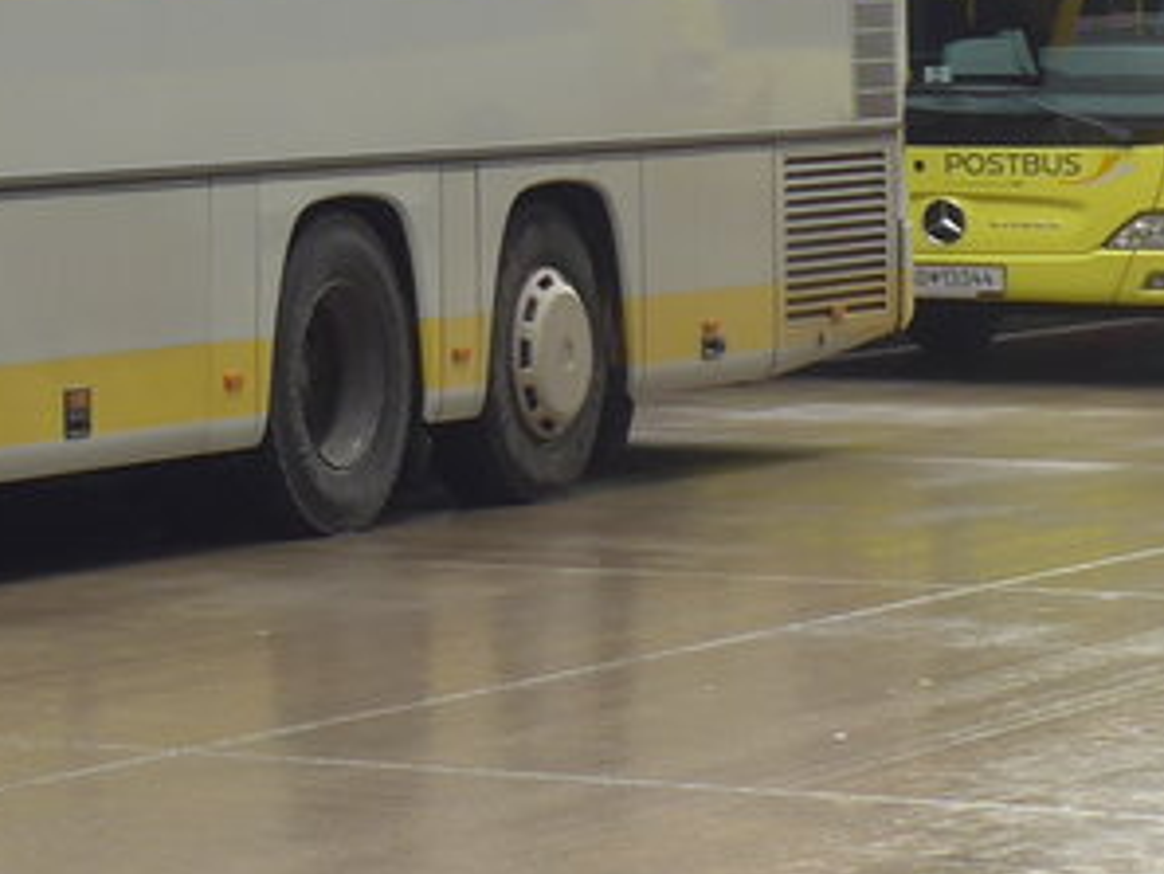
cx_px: -999
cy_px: -459
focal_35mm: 210
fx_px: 7064
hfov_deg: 9.0
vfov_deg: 7.0
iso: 80
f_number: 3.3
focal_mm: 10.7
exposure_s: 1/160
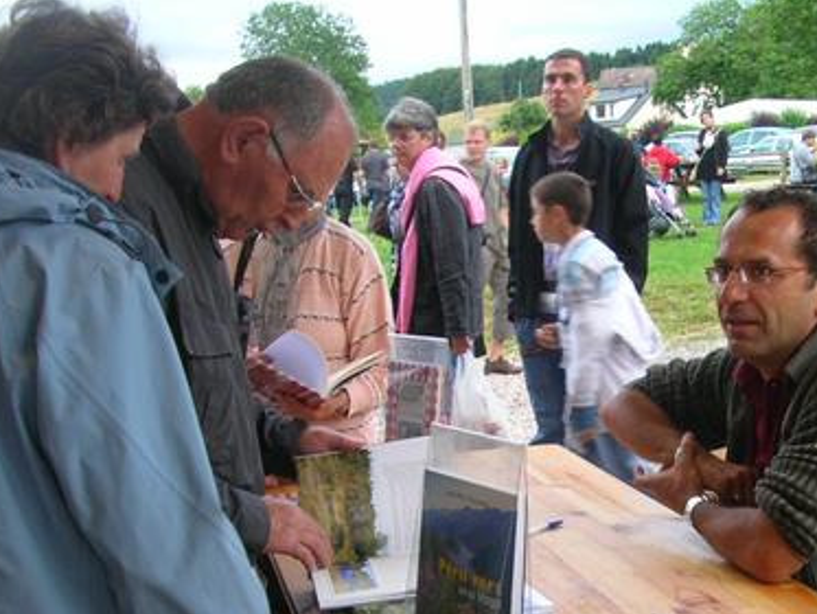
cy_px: 509
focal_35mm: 60
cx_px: 615
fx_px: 1417
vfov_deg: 24.0
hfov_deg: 31.6
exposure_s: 1/40.1
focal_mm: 5.8
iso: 50
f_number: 2.8
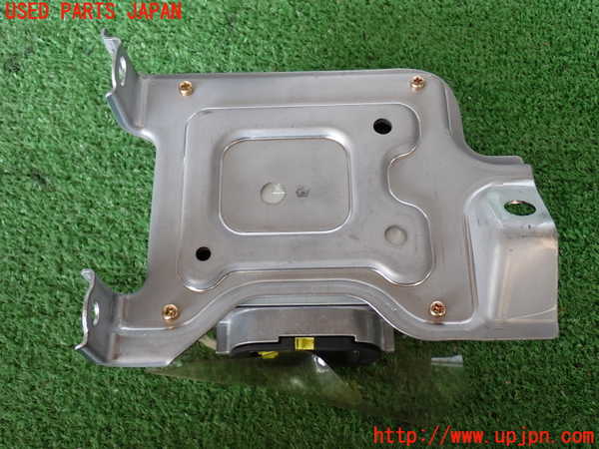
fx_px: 709
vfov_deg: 35.1
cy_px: 224
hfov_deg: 45.8
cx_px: 300
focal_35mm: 41
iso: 200
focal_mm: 7.31
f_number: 2.8
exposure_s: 1/80
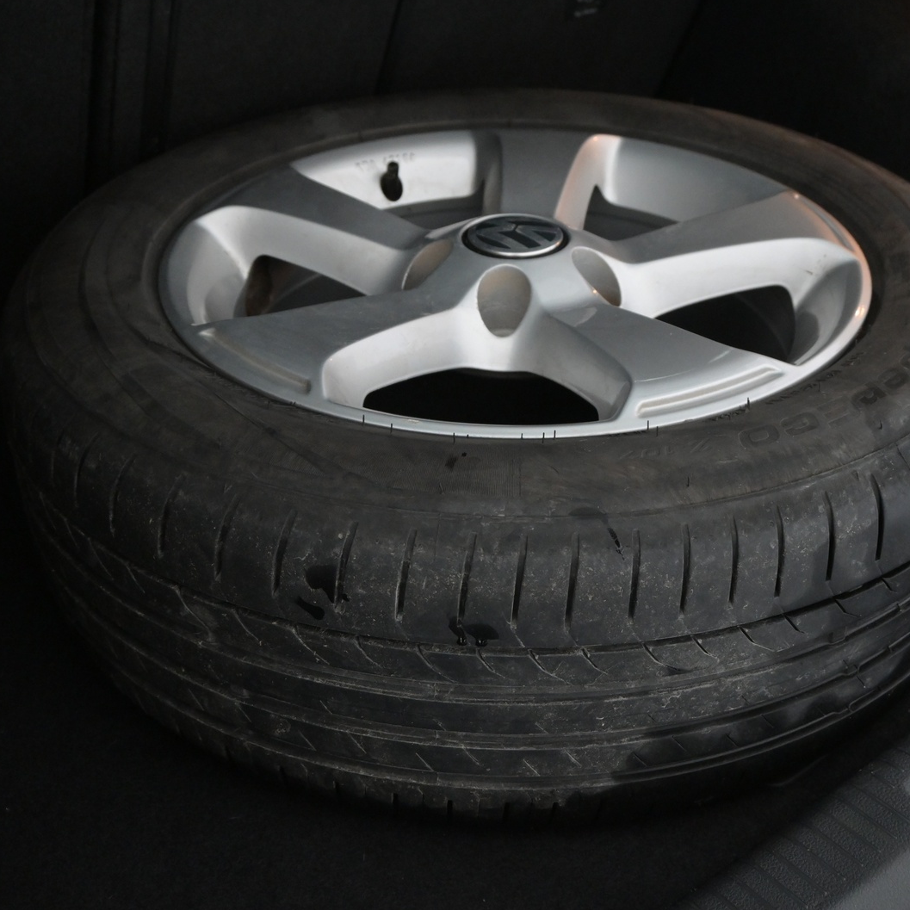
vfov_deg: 39.2
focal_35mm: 43
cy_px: 455
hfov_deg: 39.1
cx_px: 506
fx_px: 1279
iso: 2500
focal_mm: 22
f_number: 5
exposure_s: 1/100
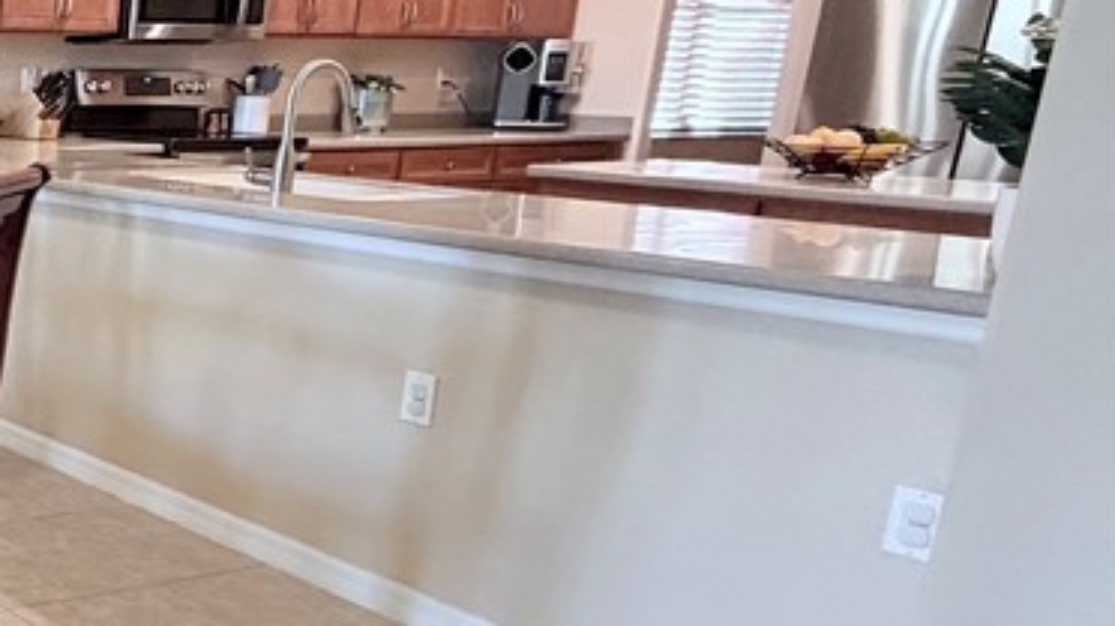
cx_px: -408
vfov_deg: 28.3
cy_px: 314
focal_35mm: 42
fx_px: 1241
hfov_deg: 32.6
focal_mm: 2.22
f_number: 2.2
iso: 400
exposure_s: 1/60
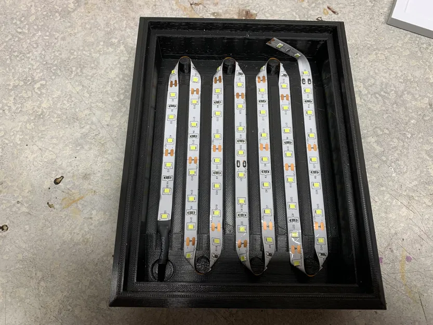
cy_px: 162
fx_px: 325
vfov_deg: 53.1
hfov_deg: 67.3
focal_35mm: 26
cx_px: 216
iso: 50
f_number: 1.8
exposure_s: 1/60
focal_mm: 4.25
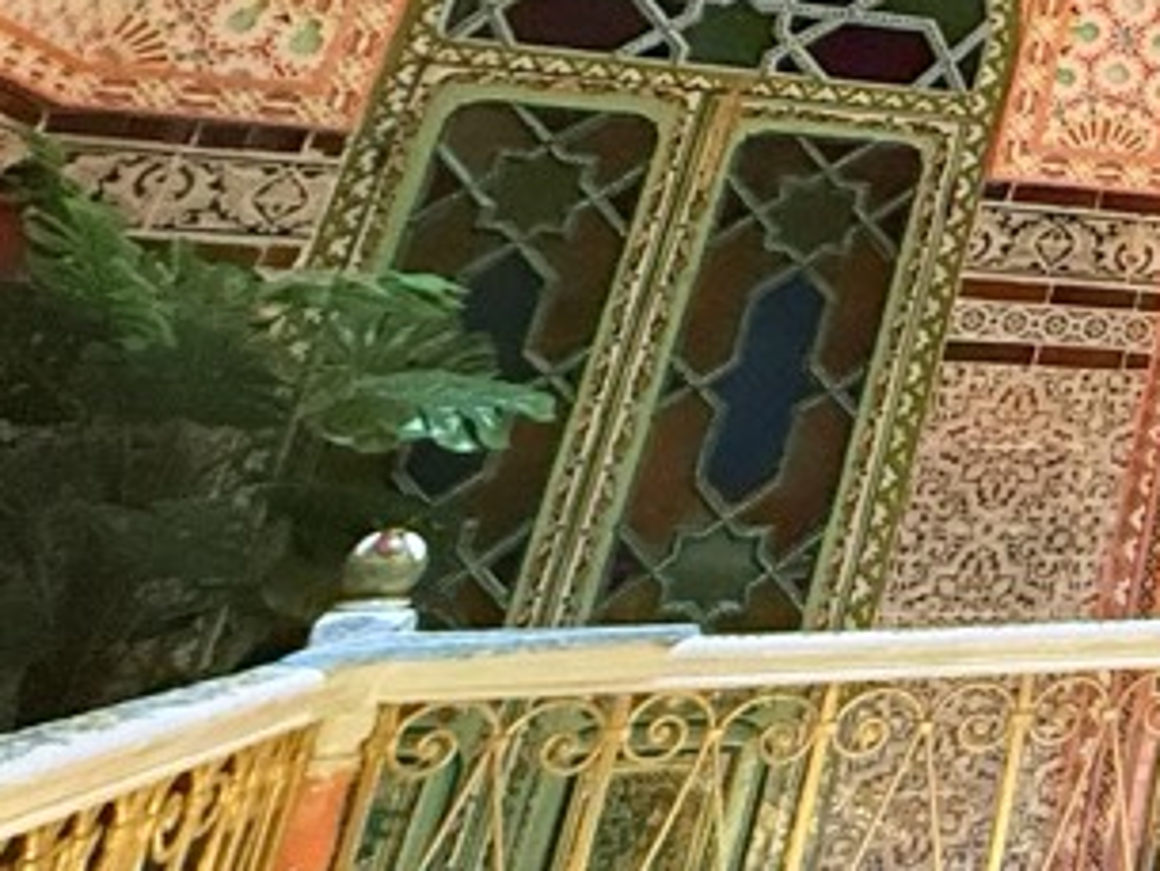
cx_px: 2130
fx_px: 1844
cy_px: -270
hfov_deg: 21.4
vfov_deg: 23.4
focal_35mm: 55
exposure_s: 1/100
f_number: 2.2
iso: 320
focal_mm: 2.22
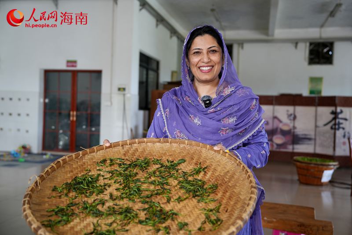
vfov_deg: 35.9
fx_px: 362
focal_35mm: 37
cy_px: 118
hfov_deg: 51.9
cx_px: 176
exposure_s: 1/125
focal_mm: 37
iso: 400
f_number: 2.8
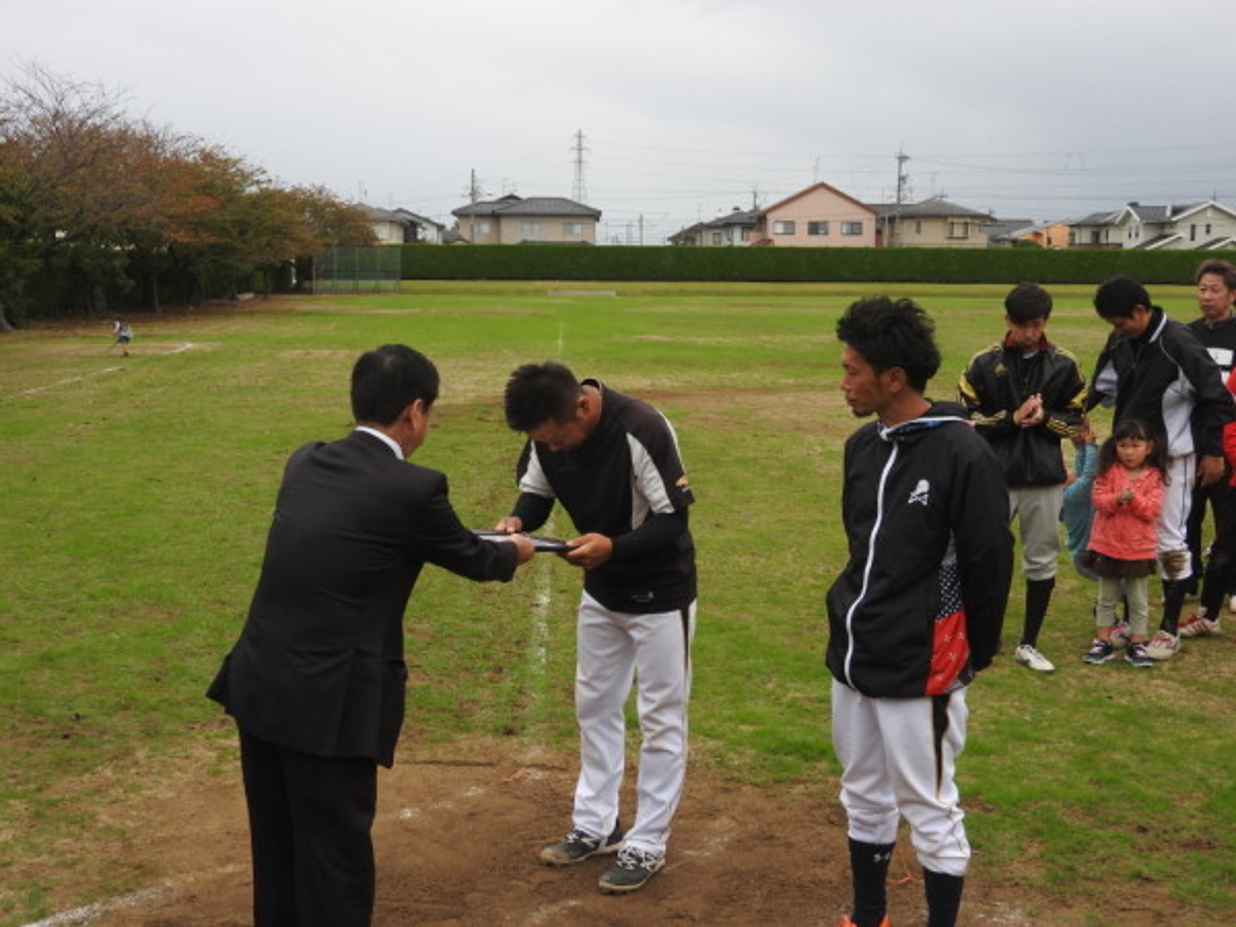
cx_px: 618
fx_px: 1607
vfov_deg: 32.2
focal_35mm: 45
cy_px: 464
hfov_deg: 42.1
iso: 100
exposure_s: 1/320
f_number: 4
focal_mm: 8.1
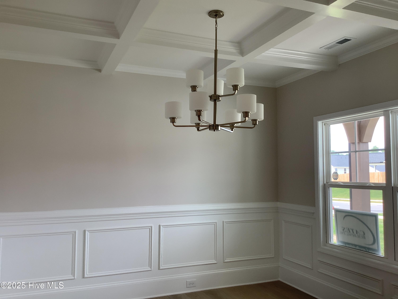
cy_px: 150
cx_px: 199
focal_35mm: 31
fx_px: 356
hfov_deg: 58.4
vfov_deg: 45.4
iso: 64
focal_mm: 3.3
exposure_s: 1/100
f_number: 2.4
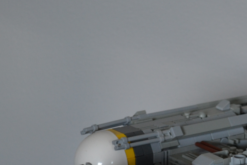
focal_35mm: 204
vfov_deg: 6.7
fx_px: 1399
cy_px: 162
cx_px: 234
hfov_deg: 10.0
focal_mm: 46
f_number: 5.3
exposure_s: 1/25
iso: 400
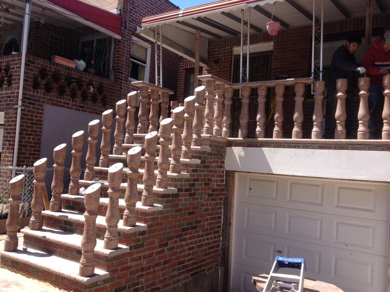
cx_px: 195
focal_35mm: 35
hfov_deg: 52.6
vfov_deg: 40.7
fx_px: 394
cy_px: 146
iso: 64
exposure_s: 1/800
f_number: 2.4
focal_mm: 4.28
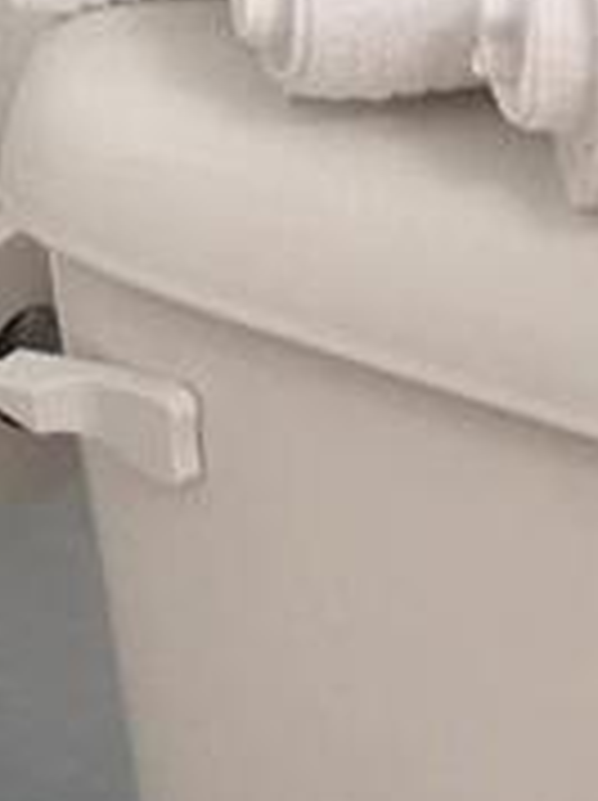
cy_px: -252
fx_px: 4525
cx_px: -427
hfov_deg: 7.4
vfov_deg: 9.9
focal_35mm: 196
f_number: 2.2
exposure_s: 1/60
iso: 25
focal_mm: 4.15
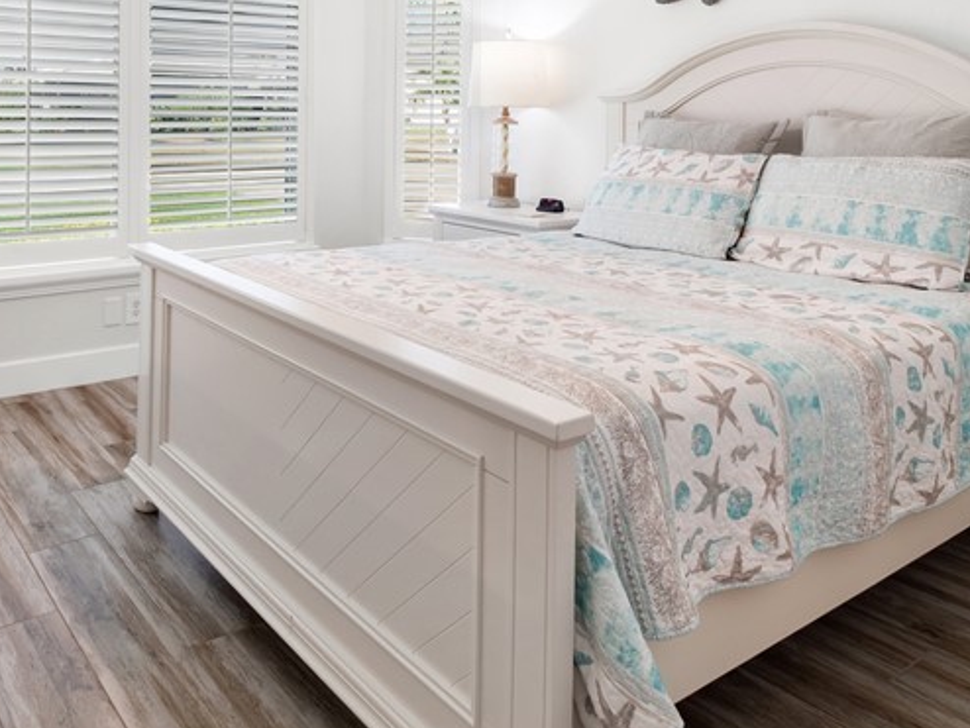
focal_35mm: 29
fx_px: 813
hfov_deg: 60.6
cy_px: 118
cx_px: 346
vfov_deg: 45.2
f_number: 7.1
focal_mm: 7
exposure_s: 1/5
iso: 200
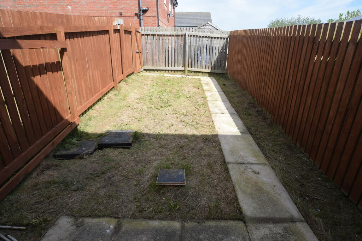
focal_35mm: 18
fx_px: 181
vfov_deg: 67.4
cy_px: 120
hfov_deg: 90.0
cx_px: 181
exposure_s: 1/250
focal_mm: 12
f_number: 8
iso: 200
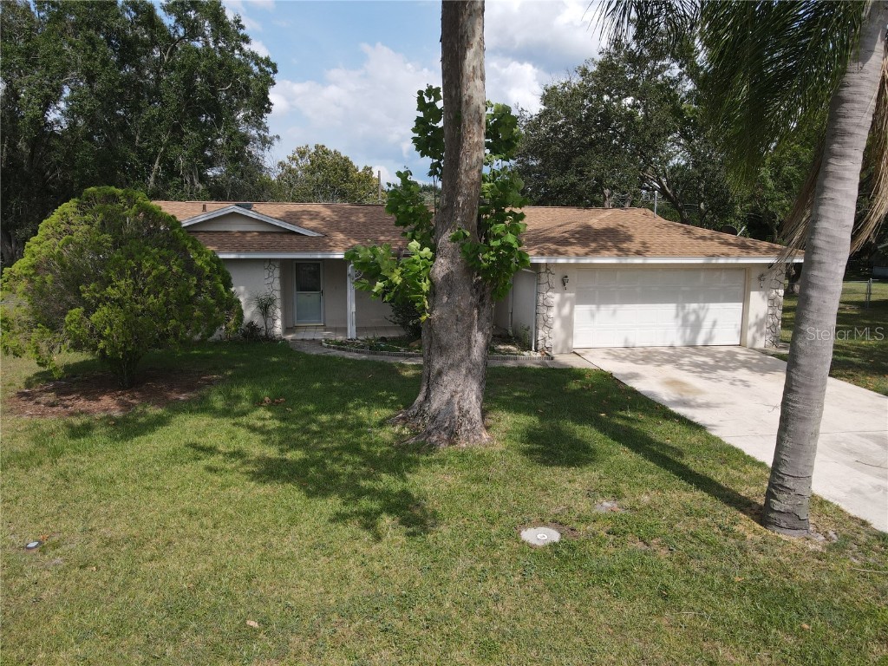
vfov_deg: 56.8
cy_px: 333
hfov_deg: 71.6
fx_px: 616
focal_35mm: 24
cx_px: 444
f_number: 2.8
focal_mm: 4.5
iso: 100
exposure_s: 1/725
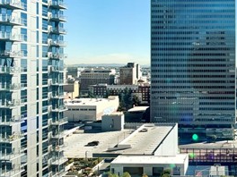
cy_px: 64
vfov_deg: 41.4
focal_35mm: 34
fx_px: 233
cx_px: 219
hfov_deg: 47.7
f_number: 2.2
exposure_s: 1/770
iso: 32
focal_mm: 2.22
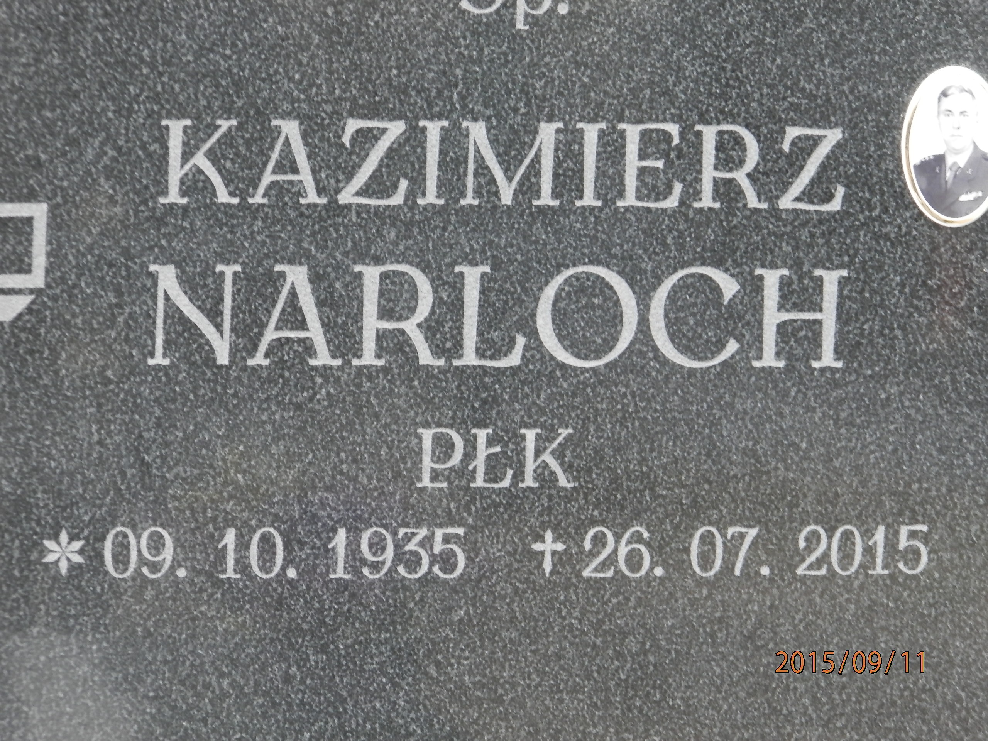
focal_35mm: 224
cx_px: 494
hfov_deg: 8.8
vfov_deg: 6.6
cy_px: 370
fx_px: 6393
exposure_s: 1/30
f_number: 5.4
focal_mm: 40
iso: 200
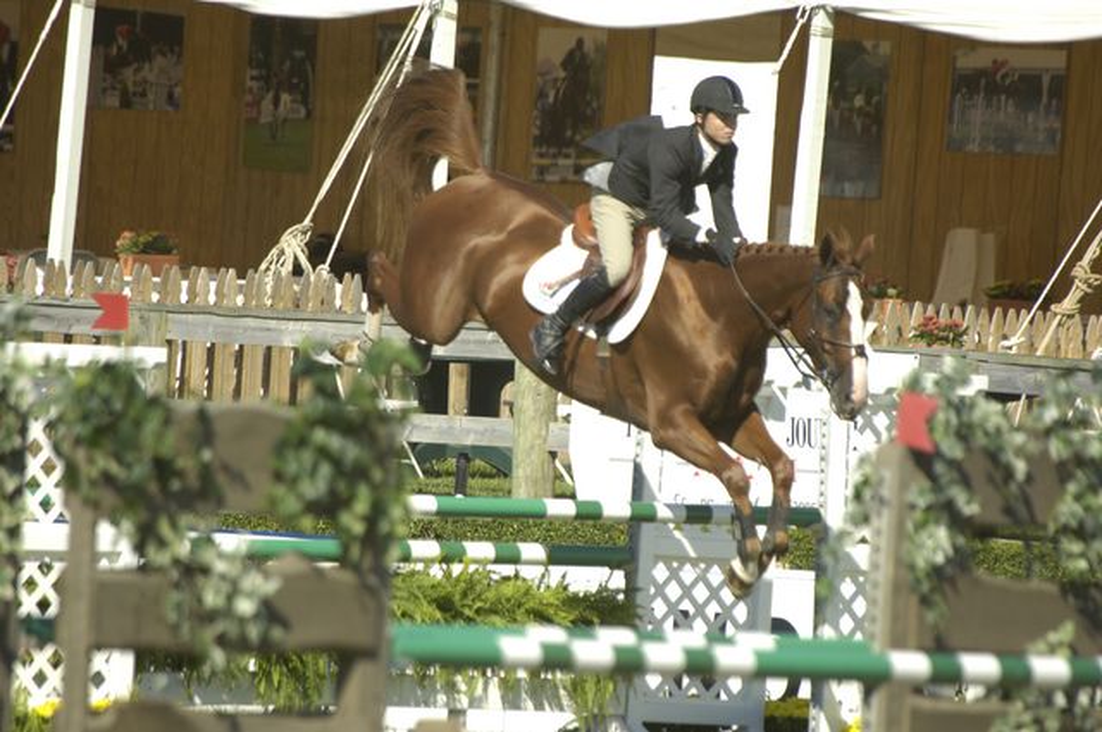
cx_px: 551
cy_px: 366
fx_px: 22929
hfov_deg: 2.8
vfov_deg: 1.8
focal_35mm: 750
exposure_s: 1/640
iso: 320
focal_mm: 500
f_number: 7.1
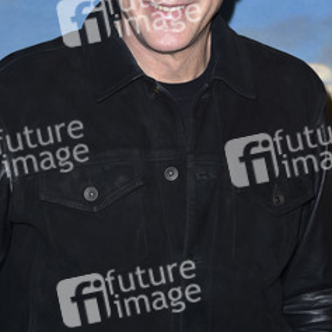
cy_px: 84
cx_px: 170
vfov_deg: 9.0
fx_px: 2105
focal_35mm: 194
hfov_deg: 9.0
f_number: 6.3
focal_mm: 135
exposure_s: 1/250
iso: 320
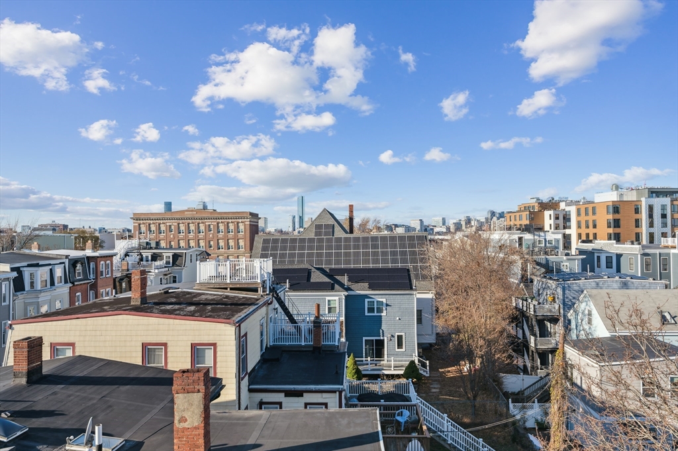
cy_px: 226
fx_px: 452
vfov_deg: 53.1
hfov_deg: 73.8
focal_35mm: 24
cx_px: 339
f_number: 8
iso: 100
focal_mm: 24
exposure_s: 1/250
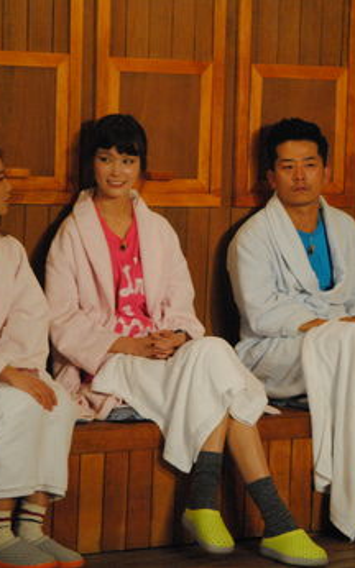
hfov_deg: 7.6
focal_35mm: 173
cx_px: 245
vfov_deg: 12.1
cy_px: 284
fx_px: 2677
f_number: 5.3
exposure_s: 1/80
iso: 1600
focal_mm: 75
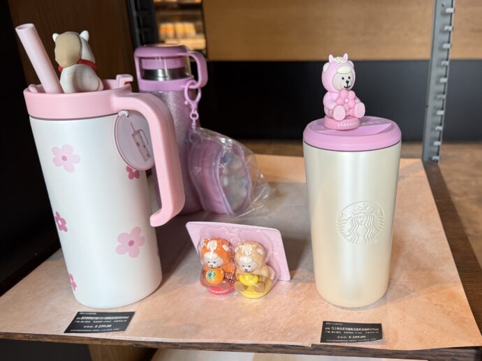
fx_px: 334
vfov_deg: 56.8
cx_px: 241
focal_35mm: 24
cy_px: 180
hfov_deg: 71.6
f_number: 1.78
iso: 125
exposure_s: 1/100
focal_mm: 6.76
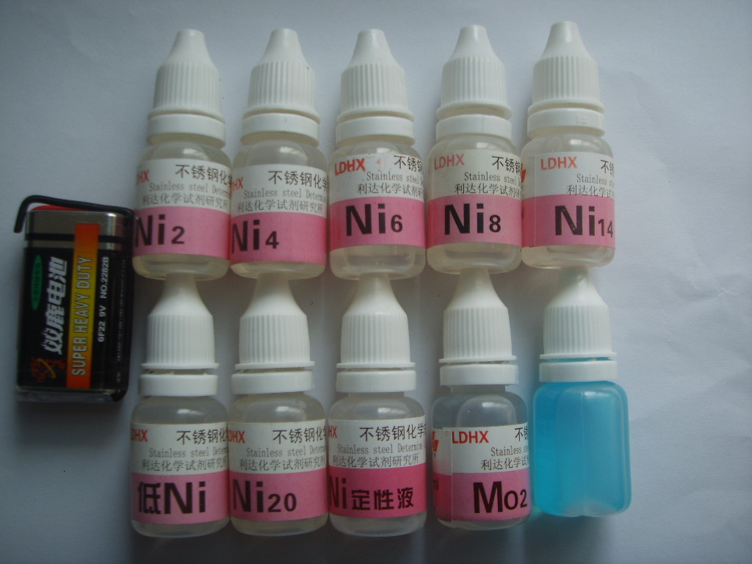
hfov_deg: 47.9
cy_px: 282
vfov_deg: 36.8
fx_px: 847
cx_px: 376
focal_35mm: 39
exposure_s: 1/250
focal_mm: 6.6
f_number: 3.5
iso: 50
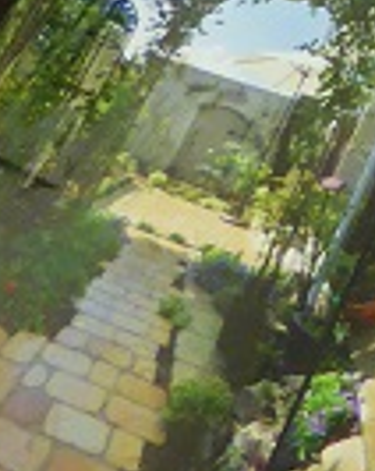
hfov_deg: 9.7
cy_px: -397
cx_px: 778
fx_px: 2044
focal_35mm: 147
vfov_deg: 12.0
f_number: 3.3
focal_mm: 4.3
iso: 125
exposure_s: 1/60
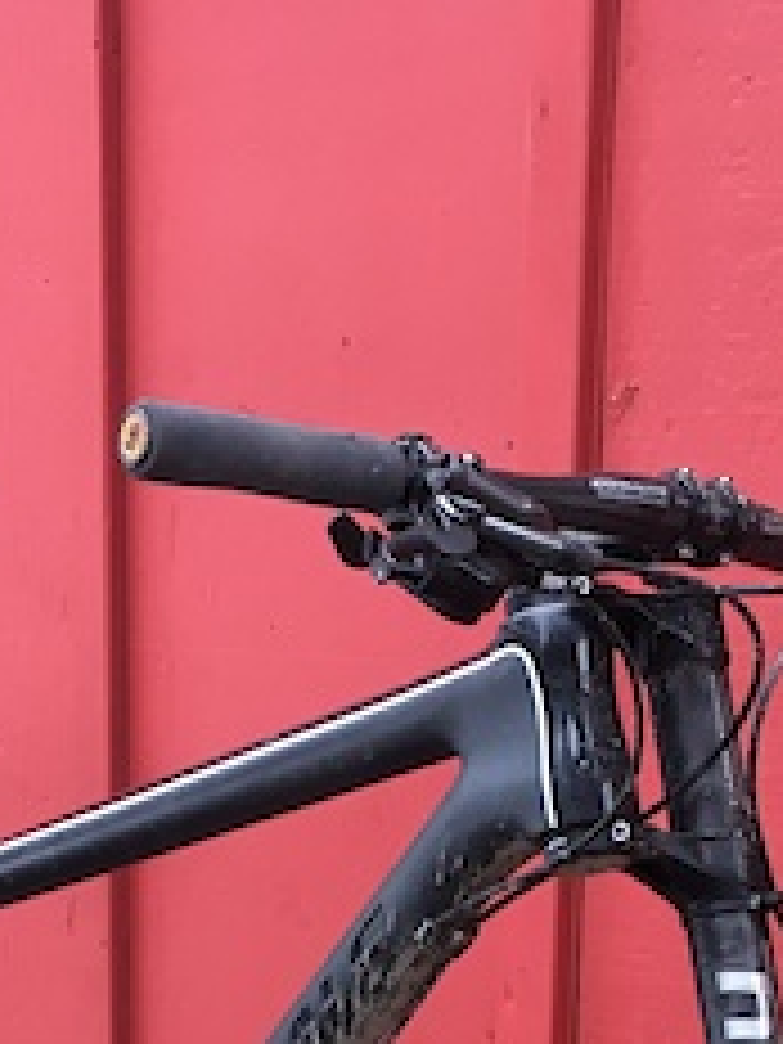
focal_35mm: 100
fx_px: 3016
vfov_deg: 18.0
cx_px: 356
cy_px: 1440
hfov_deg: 14.8
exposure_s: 1/30
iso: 25
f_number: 2.2
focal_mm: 4.15
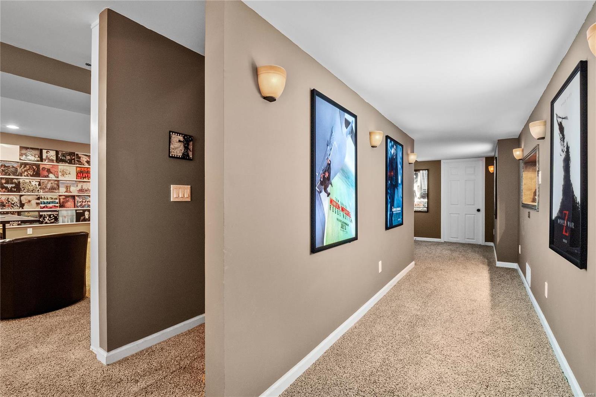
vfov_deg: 73.7
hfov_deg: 96.7
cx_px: 298
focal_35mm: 16
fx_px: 265
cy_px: 198
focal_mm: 8
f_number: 8
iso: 400
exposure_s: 1/1.67
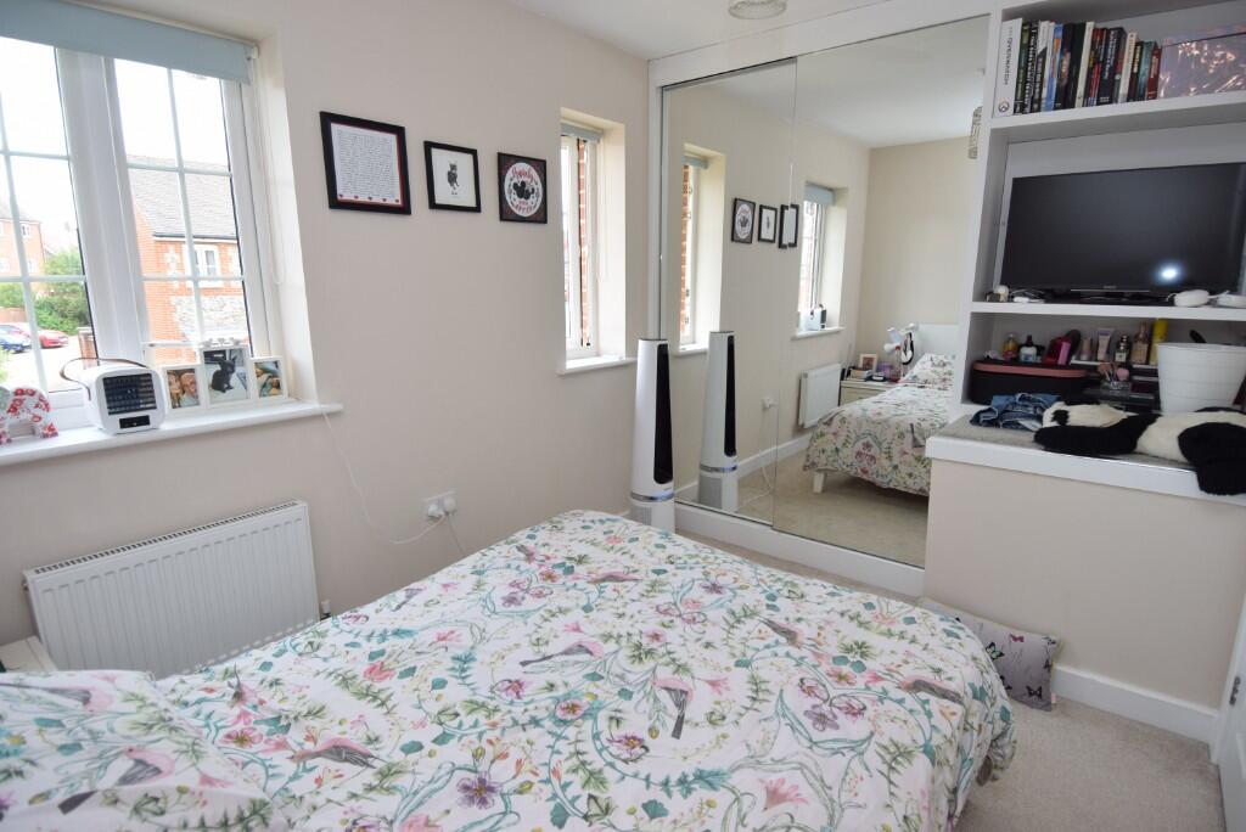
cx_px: 623
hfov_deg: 90.0
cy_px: 416
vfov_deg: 67.5
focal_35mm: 18
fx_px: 623
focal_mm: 12
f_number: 5
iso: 400
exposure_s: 1/100
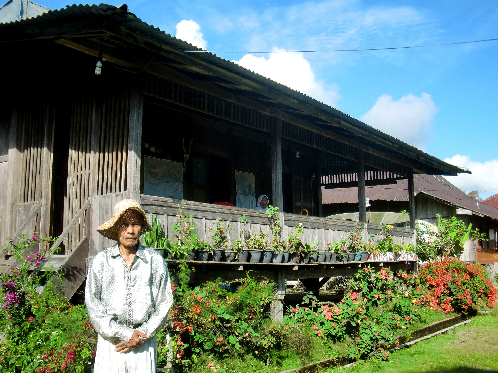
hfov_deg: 49.0
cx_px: 249
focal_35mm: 38
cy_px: 186
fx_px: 547
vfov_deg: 37.7
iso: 64
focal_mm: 6.66
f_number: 3.9
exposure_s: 1/320
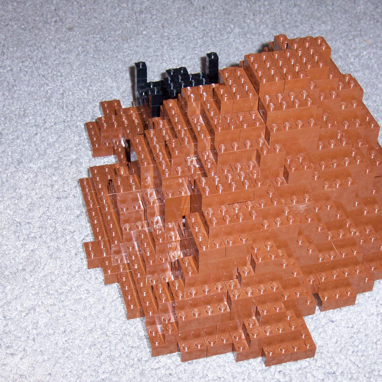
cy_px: 191
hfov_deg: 25.7
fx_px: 837
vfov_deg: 25.7
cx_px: 216
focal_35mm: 67
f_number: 3.6
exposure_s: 1/80
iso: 160
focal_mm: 9.6
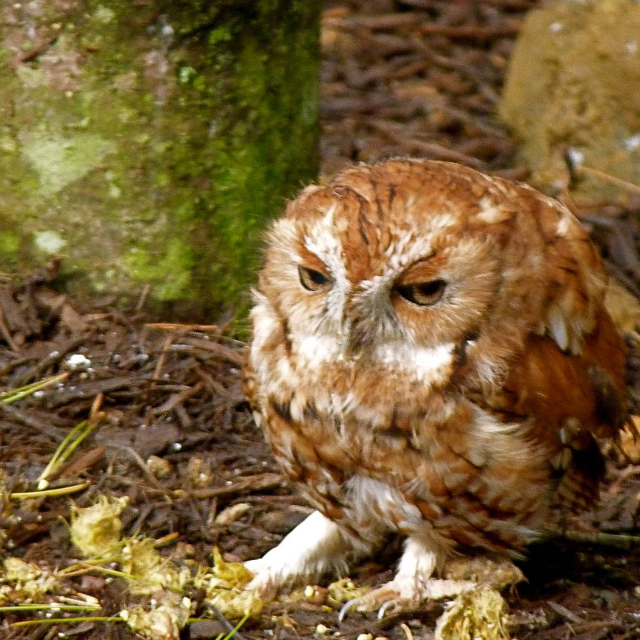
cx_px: 418
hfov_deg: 1.6
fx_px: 22486
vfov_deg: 1.6
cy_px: 331
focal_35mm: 1075
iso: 400
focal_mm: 108
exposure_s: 1/125
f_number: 5.2
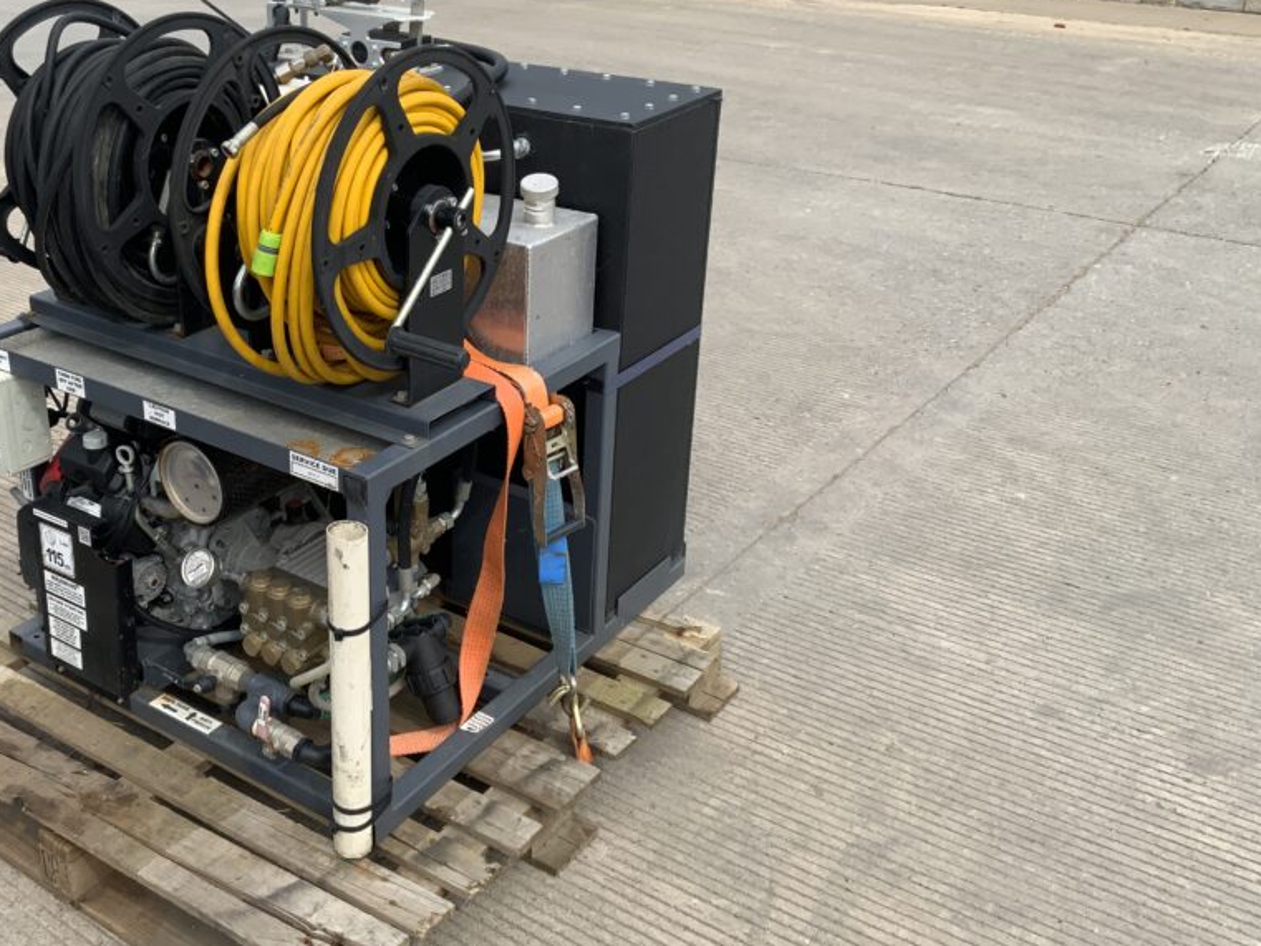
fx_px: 1421
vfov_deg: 36.7
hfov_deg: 47.1
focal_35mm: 39
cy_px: 401
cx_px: 418
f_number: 1.8
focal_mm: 3
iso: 16
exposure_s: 1/1055
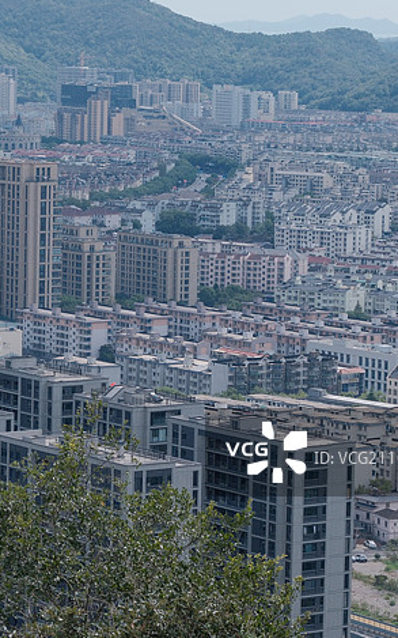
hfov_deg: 8.1
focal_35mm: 160
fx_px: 2778
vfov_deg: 13.1
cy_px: 284
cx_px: -35
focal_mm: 61
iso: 640
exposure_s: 1/420
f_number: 11
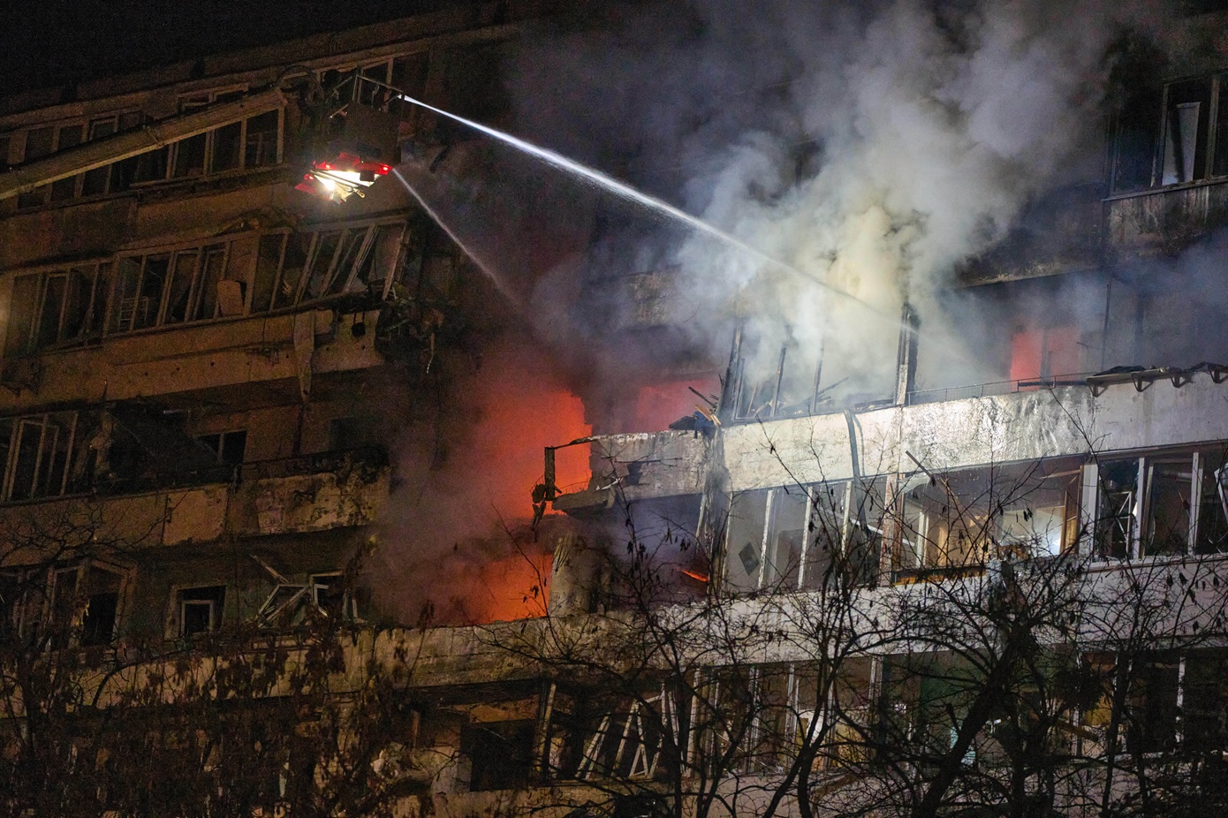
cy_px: 409
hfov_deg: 18.0
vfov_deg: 12.0
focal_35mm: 114
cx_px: 614
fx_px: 3888
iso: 12800
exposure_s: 1/100
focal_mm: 114
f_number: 2.8
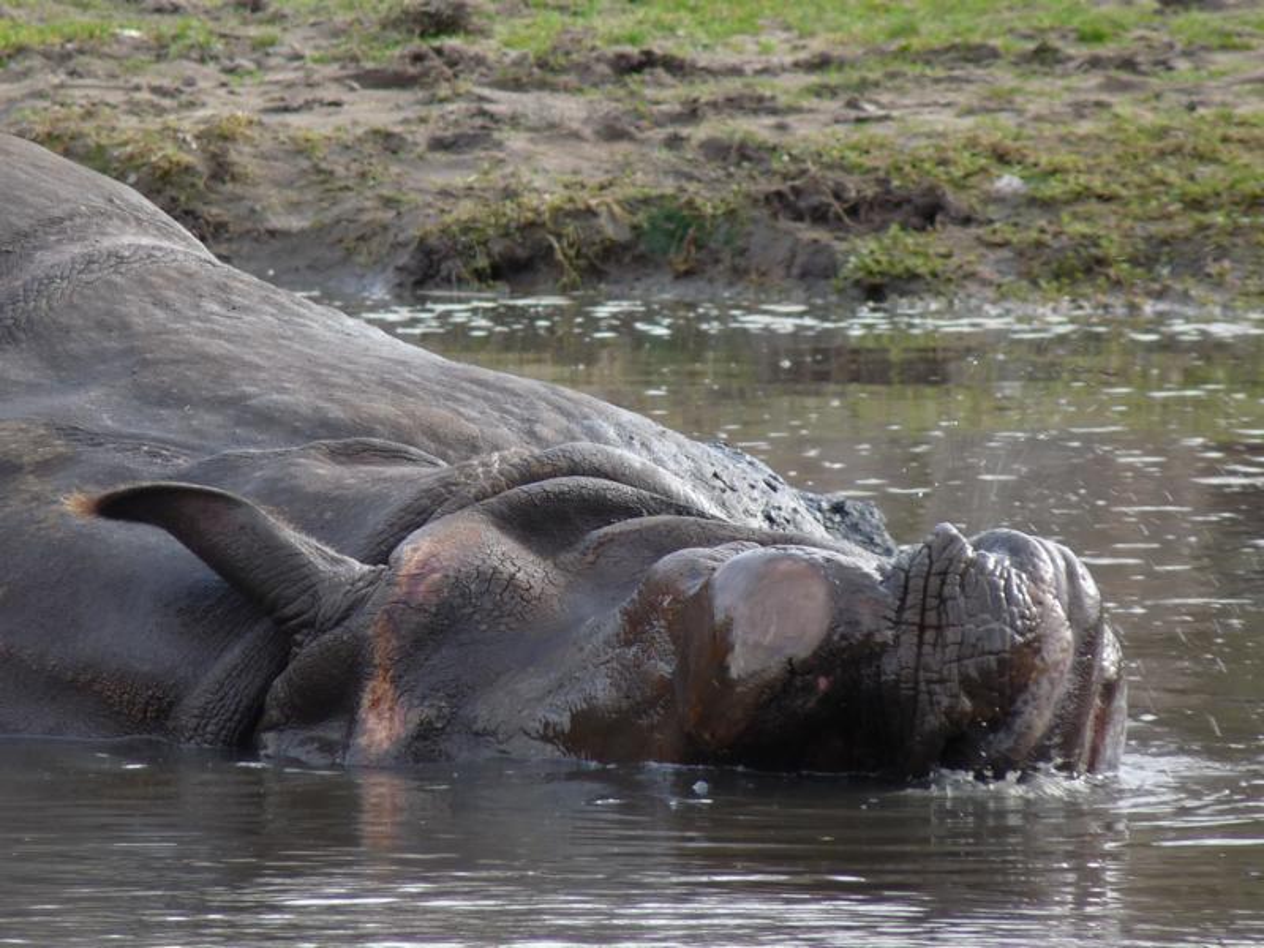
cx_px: 632
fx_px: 25268
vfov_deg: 2.1
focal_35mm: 692
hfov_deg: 2.9
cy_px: 474
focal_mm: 86.4
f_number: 4.4
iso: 100
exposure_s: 1/125
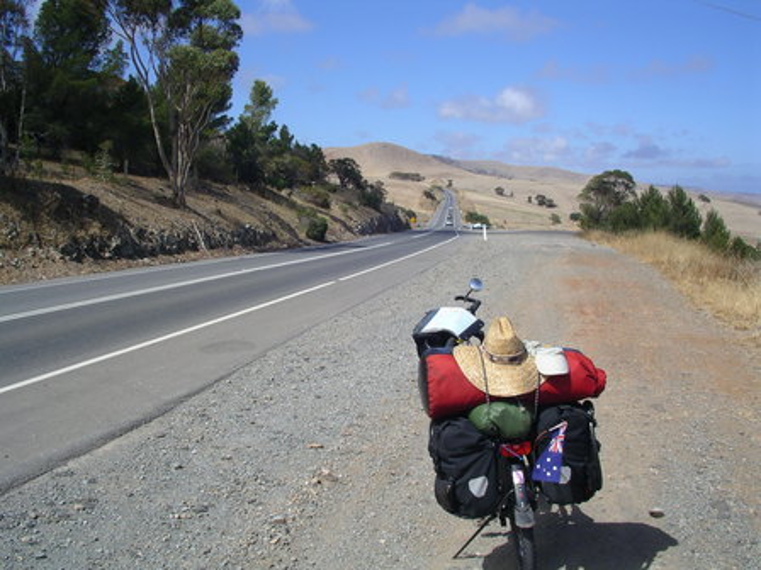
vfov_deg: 38.7
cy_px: 285
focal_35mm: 37
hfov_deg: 50.1
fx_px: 813
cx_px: 380
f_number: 6.9
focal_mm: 5.7
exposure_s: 1/250
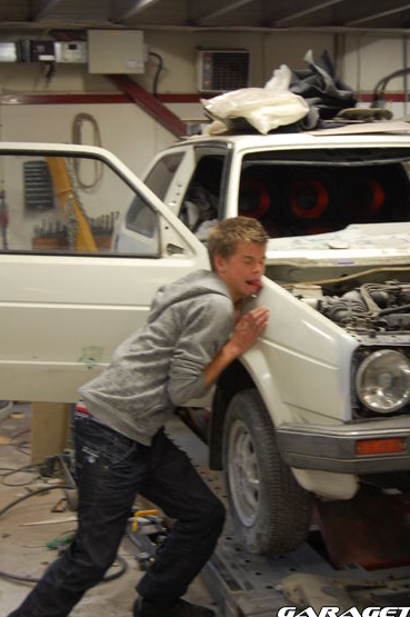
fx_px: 1037
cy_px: 268
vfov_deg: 33.1
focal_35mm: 61
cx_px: 231
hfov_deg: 22.4
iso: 560
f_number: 4.8
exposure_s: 1/30
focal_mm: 35
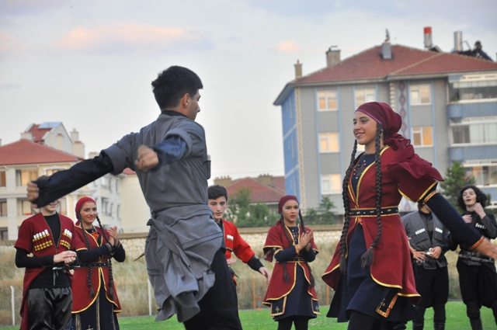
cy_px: 165
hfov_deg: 14.0
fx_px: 2027
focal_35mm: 147
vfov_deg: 9.3
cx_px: 248
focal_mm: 98
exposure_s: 1/200
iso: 800
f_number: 8
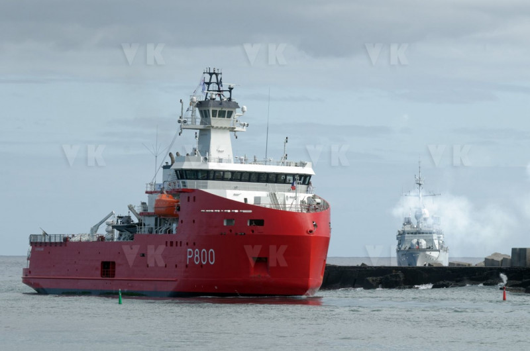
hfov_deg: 8.1
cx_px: 265
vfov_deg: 5.4
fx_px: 3747
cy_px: 176
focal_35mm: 255
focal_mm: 170
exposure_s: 1/250
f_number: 9
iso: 160
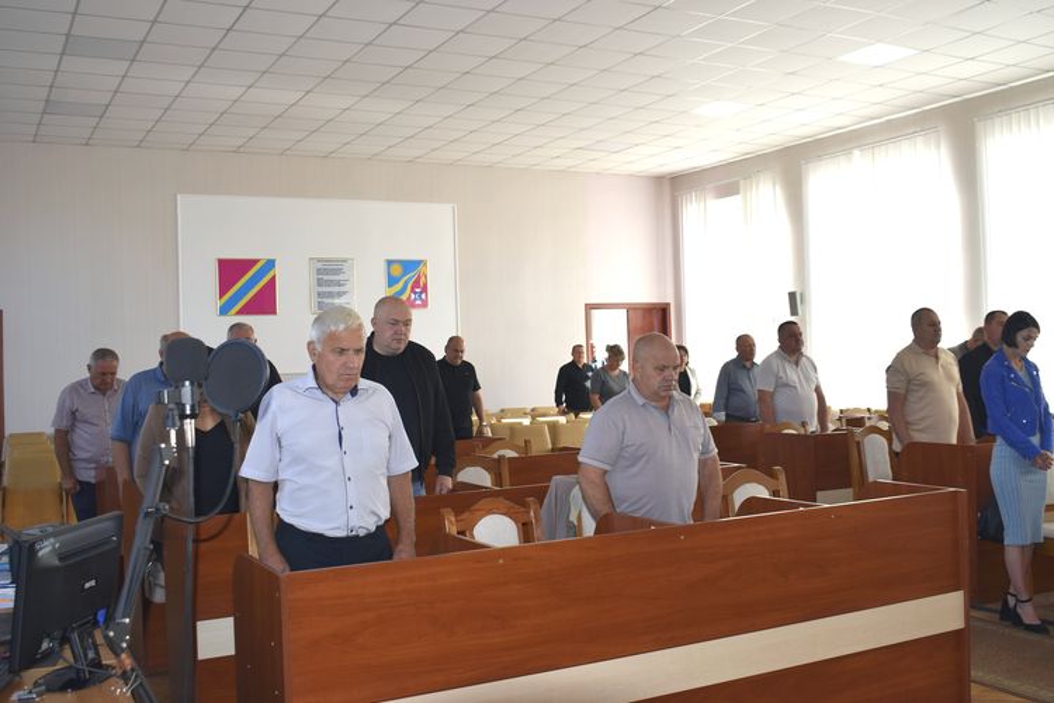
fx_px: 1054
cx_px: 527
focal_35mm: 36
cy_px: 352
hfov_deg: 53.1
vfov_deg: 36.9
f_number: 5.6
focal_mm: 24
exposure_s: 1/125
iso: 140
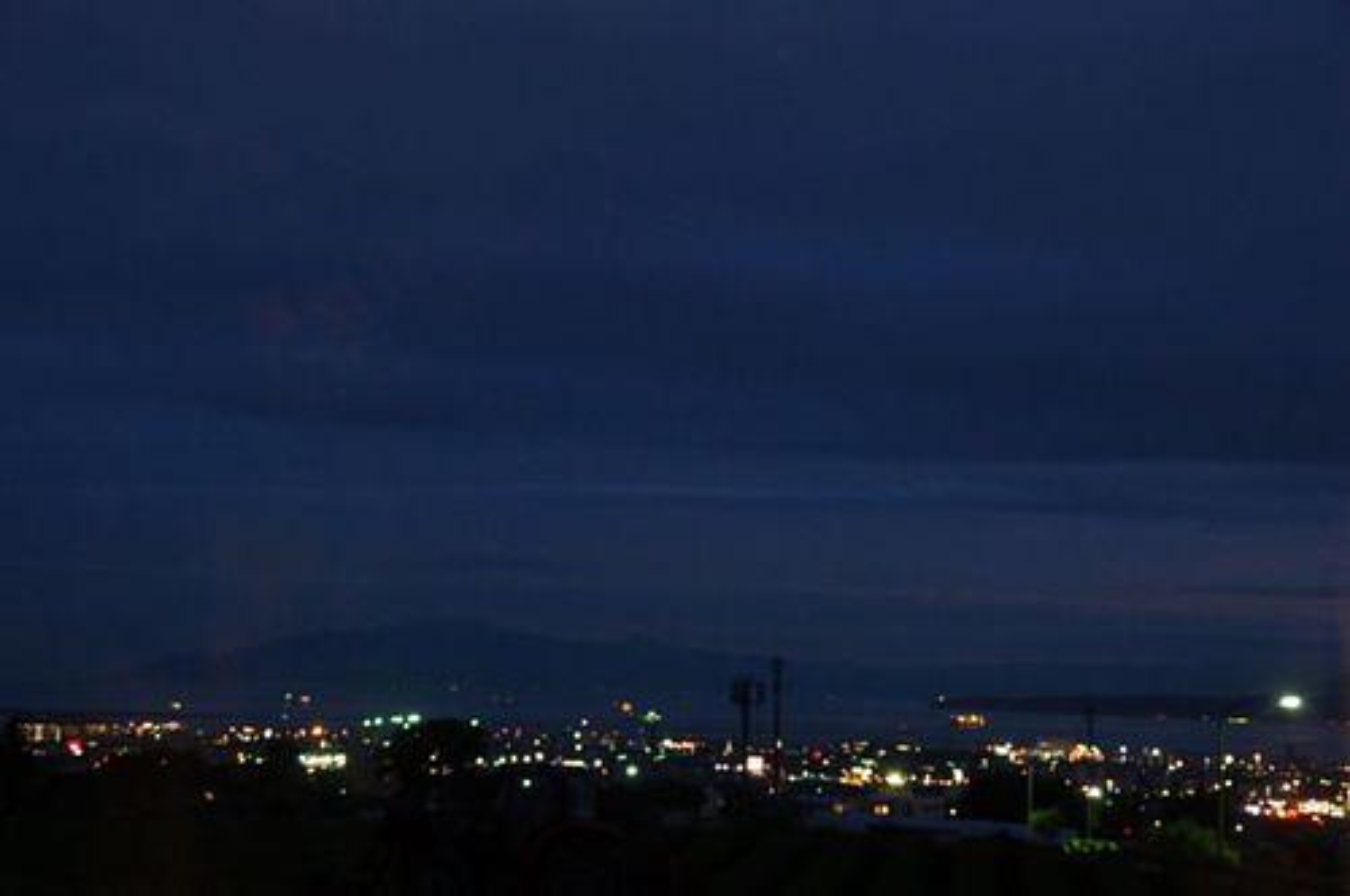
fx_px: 3651
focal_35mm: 98
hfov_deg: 20.9
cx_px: 675
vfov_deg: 14.0
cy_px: 448
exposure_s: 1
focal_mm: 65
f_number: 10
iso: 800
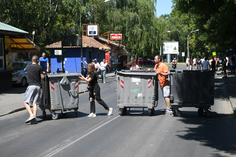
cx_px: 118
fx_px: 459
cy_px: 78
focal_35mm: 70
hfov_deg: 28.8
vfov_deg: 19.5
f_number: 4
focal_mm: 70
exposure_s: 1/1250
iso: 200
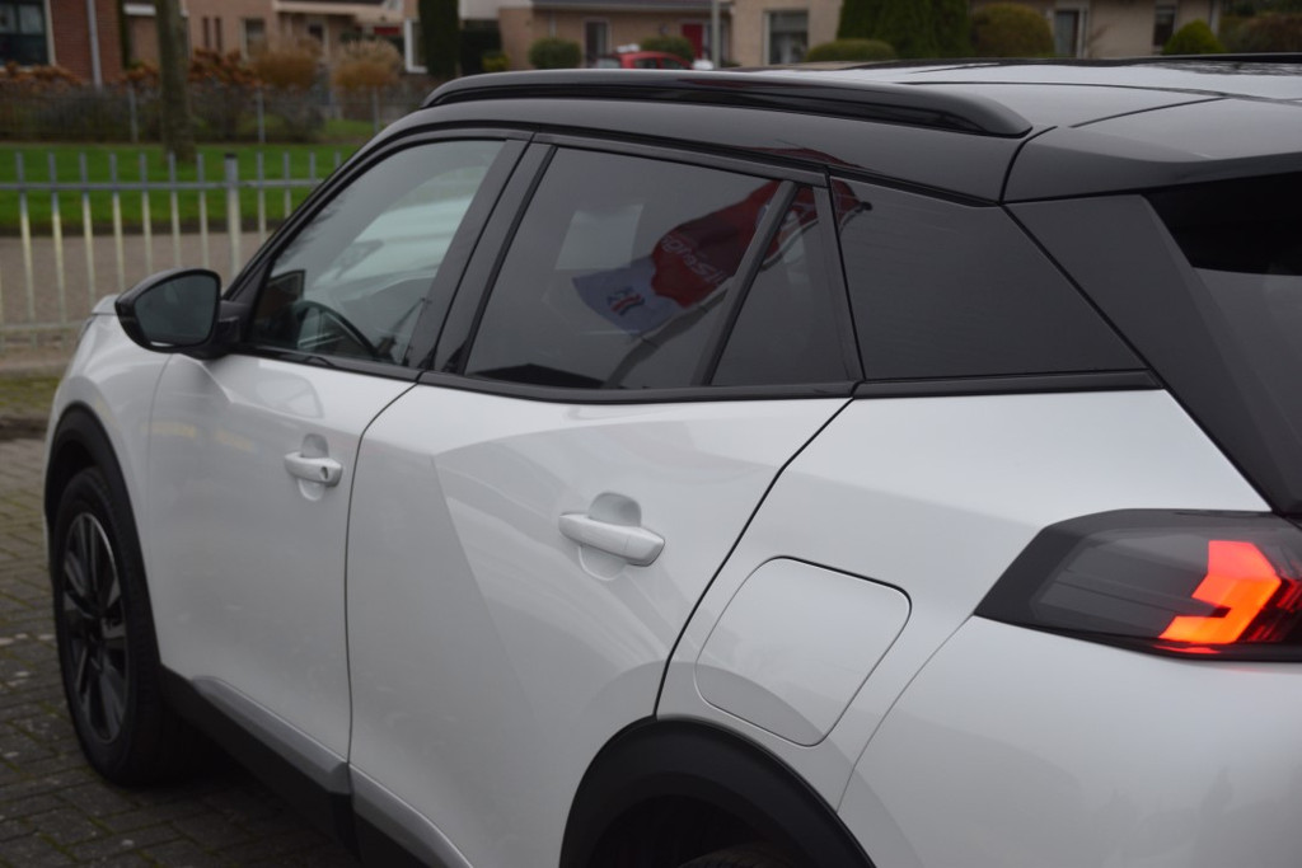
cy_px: 434
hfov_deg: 35.0
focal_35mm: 57
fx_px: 2062
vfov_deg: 23.8
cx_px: 651
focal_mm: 38
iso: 400
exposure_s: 1/80
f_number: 4.5
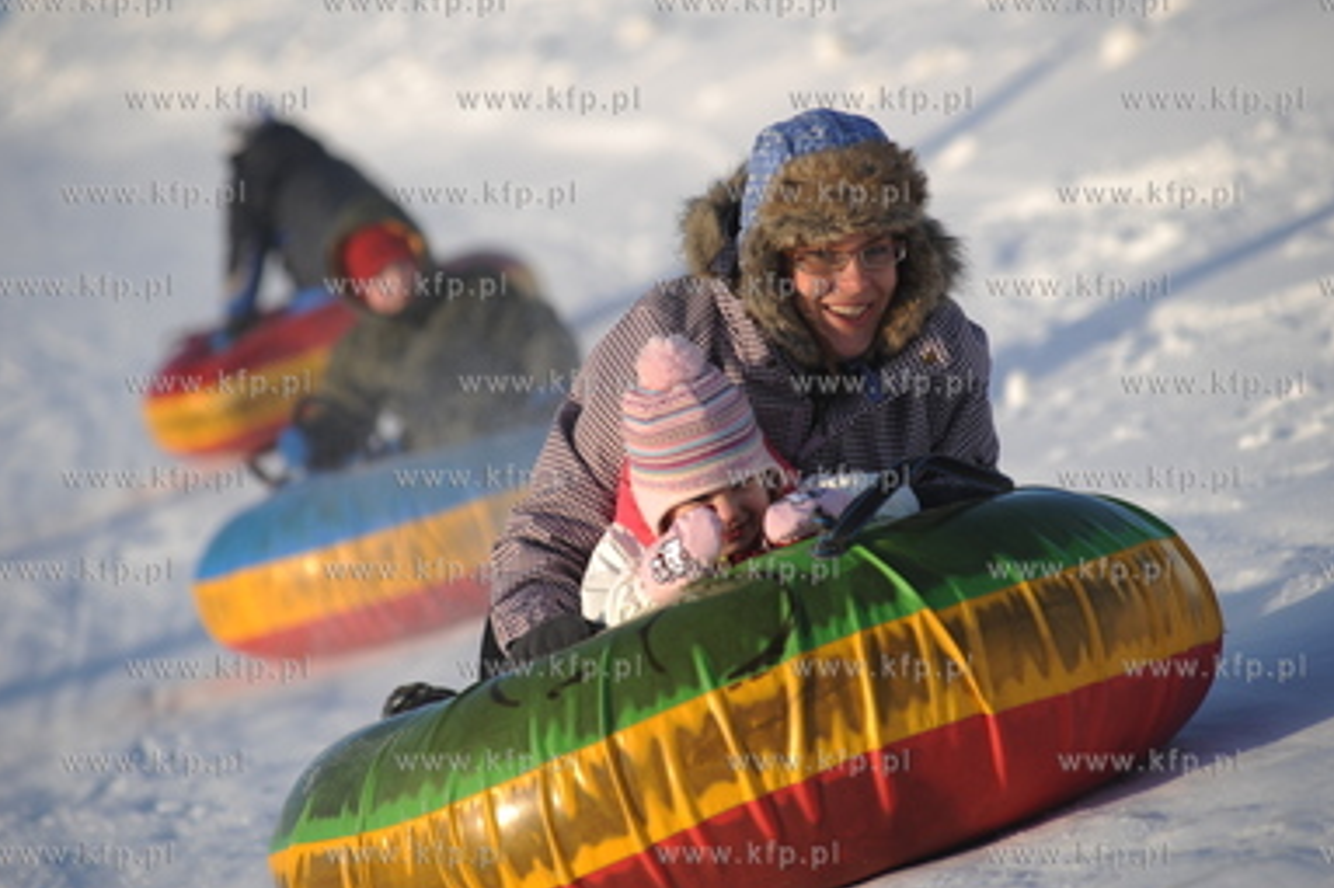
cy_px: 428
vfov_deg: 6.6
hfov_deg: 9.8
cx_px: 672
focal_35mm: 209
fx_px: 7741
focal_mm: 200
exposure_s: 1/800
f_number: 5
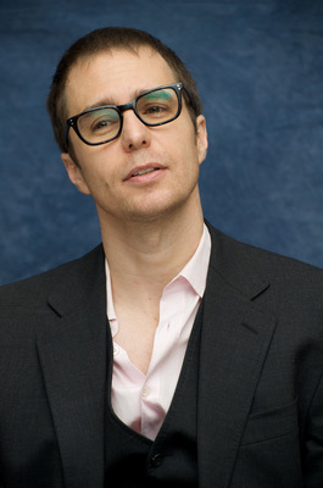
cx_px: 162
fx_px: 1892
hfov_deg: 9.8
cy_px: 244
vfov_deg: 14.7
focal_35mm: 140
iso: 400
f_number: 6.3
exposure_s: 1/80
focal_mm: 140
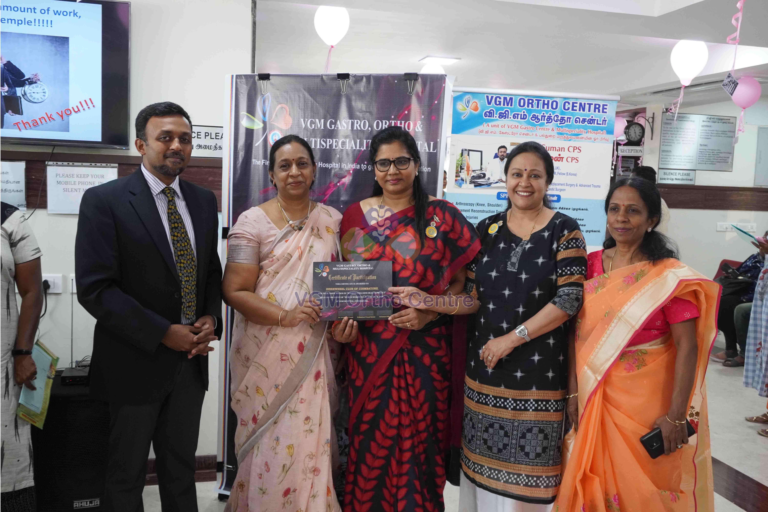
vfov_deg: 31.9
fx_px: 896
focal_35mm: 42
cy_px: 256
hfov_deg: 46.4
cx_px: 384
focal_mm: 28
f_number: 6.3
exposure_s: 1/50
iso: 2000
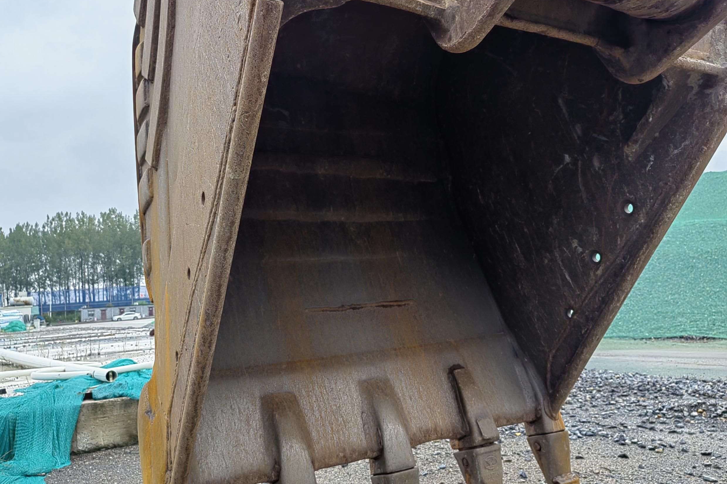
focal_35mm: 29
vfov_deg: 45.0
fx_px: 586
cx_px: 352
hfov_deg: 63.6
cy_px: 245
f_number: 1.9
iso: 64
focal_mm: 5.52
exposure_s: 1/909
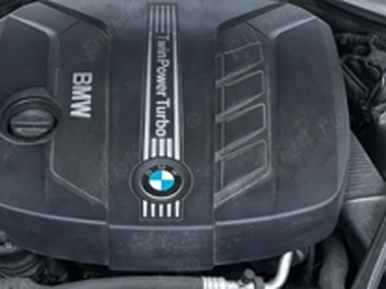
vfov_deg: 29.0
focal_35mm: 50
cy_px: 178
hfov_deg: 38.2
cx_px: 178
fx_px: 558
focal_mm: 5.96
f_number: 1.6
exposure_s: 1/56
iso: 500
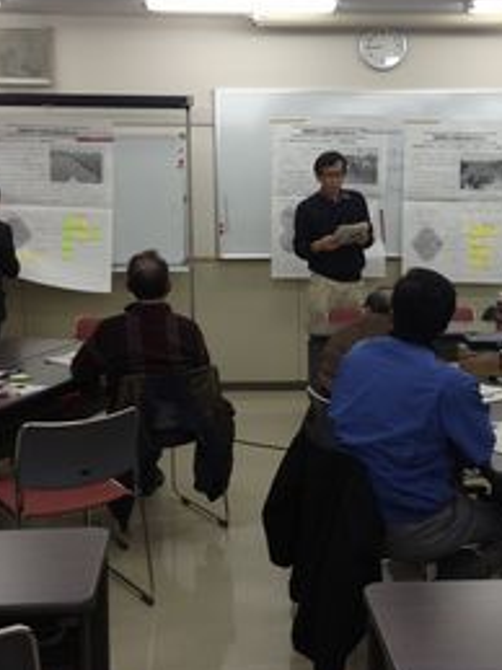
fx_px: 1045
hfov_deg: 27.0
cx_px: 285
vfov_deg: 35.5
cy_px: 313
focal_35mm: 54
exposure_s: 1/60
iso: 50
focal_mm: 4.28
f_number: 2.4
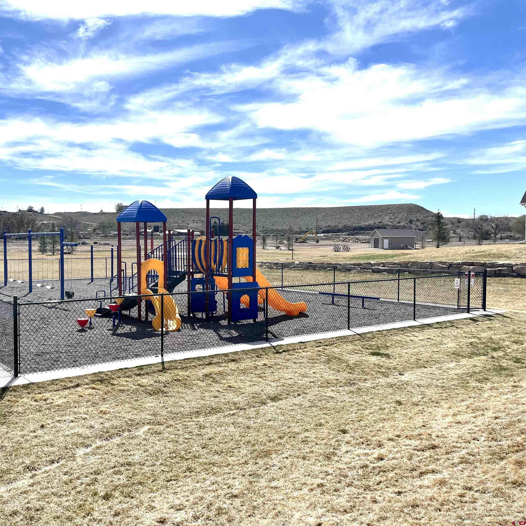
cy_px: 260
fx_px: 533
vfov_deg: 52.5
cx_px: 184
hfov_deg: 51.7
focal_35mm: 31
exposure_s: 1/7874
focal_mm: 5.1
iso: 50
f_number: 1.6
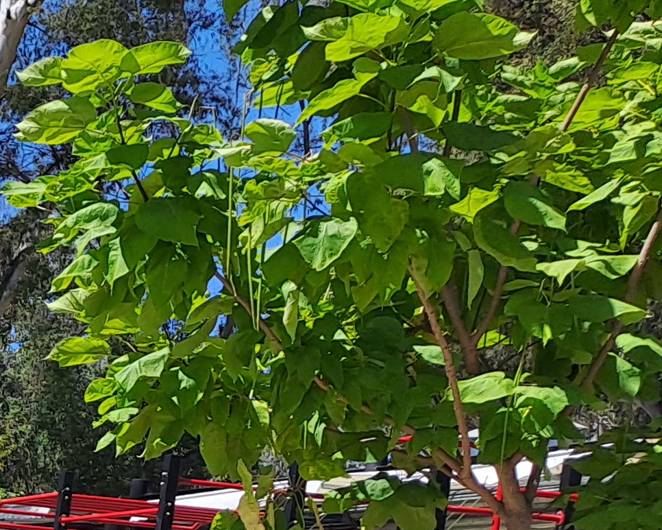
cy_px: 786
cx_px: -510
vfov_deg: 14.3
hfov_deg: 16.2
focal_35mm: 101
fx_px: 1979
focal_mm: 4.65
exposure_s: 1/1477
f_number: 1.8
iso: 32
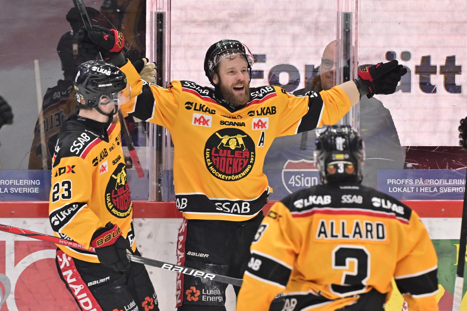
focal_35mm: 330
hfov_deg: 6.2
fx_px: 4278
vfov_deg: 4.2
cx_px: 234
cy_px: 156
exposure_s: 1/800
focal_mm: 330
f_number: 5
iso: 3200
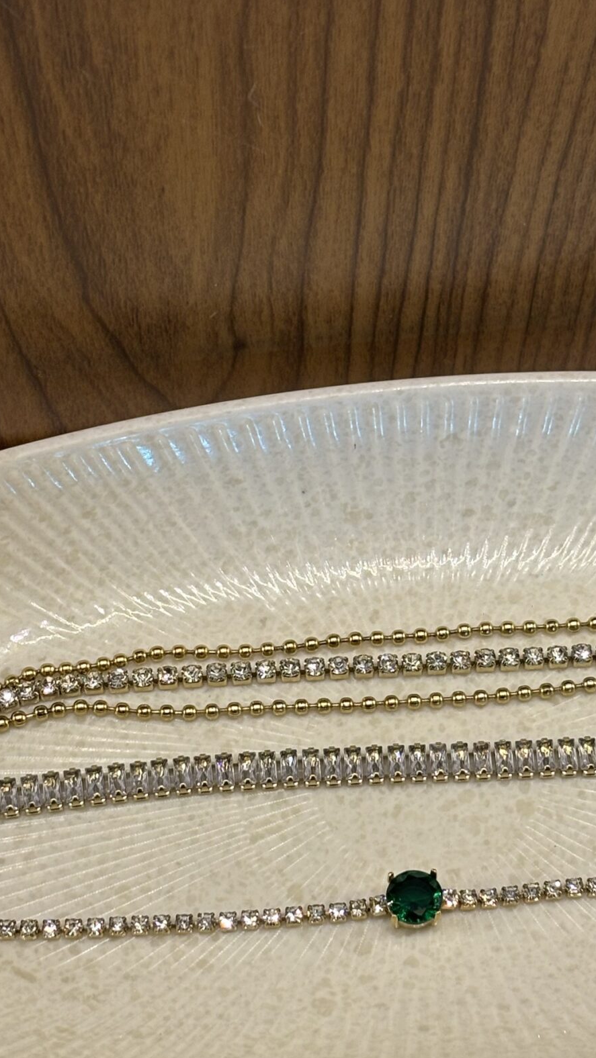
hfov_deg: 13.1
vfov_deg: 23.2
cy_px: 589
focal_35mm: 92
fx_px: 2584
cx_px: 383
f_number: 1.6
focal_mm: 5.96
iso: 40
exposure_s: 1/50
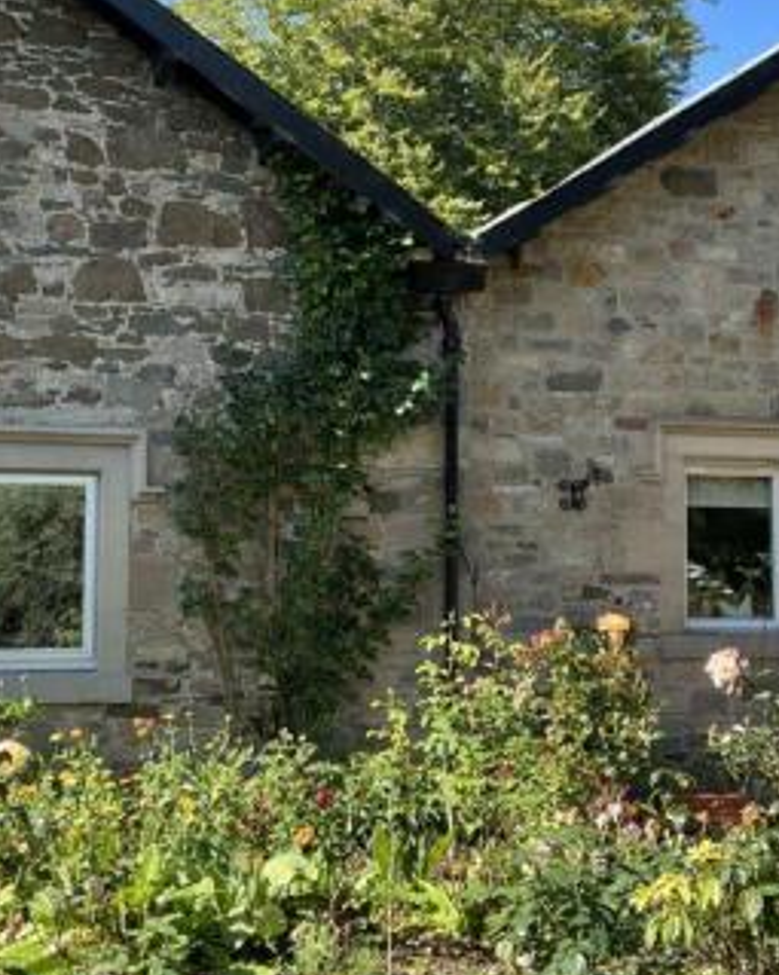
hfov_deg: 30.2
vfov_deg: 37.3
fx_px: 1442
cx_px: 328
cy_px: 466
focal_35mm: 50
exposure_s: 1/465
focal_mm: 3
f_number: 1.8
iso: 25
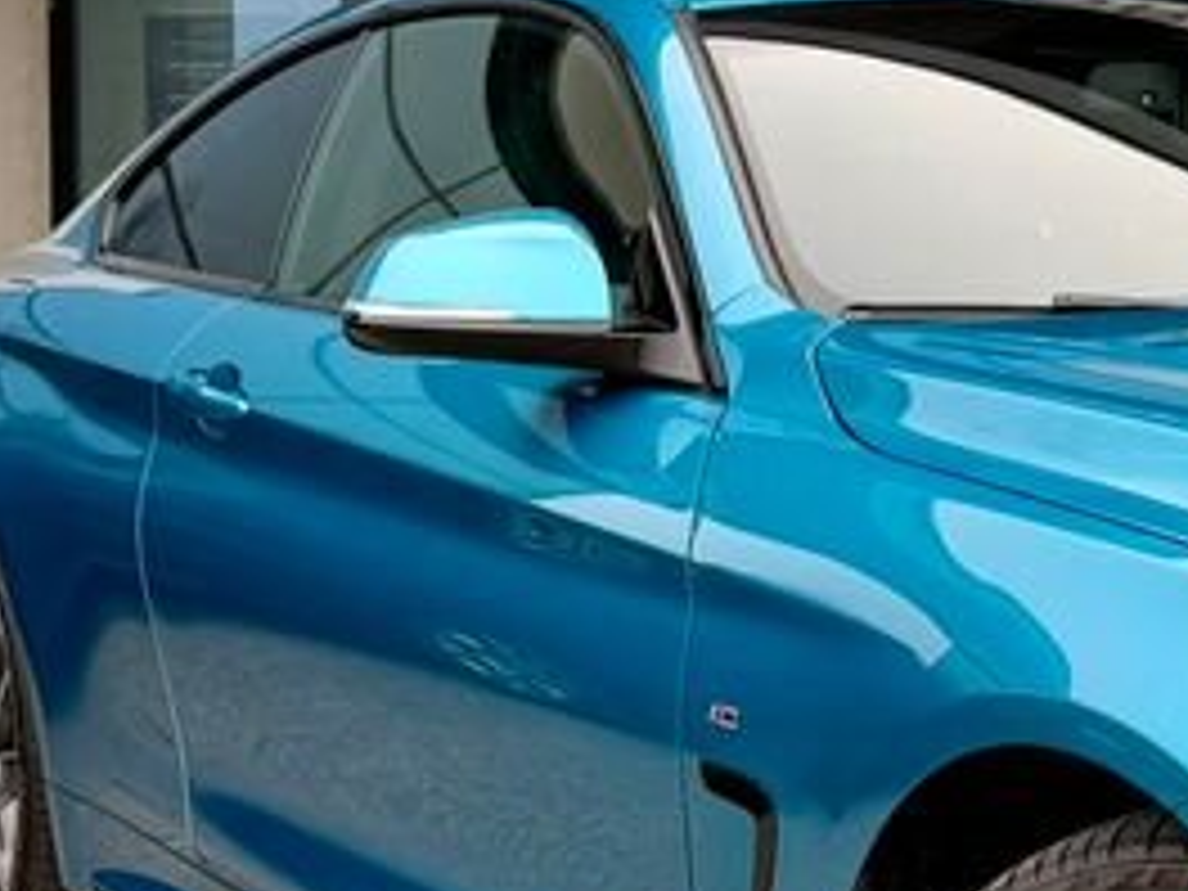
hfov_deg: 20.1
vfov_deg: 15.8
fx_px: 3192
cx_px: 1323
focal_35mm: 93
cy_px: 166
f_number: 1.78
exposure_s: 1/617
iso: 80
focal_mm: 6.76
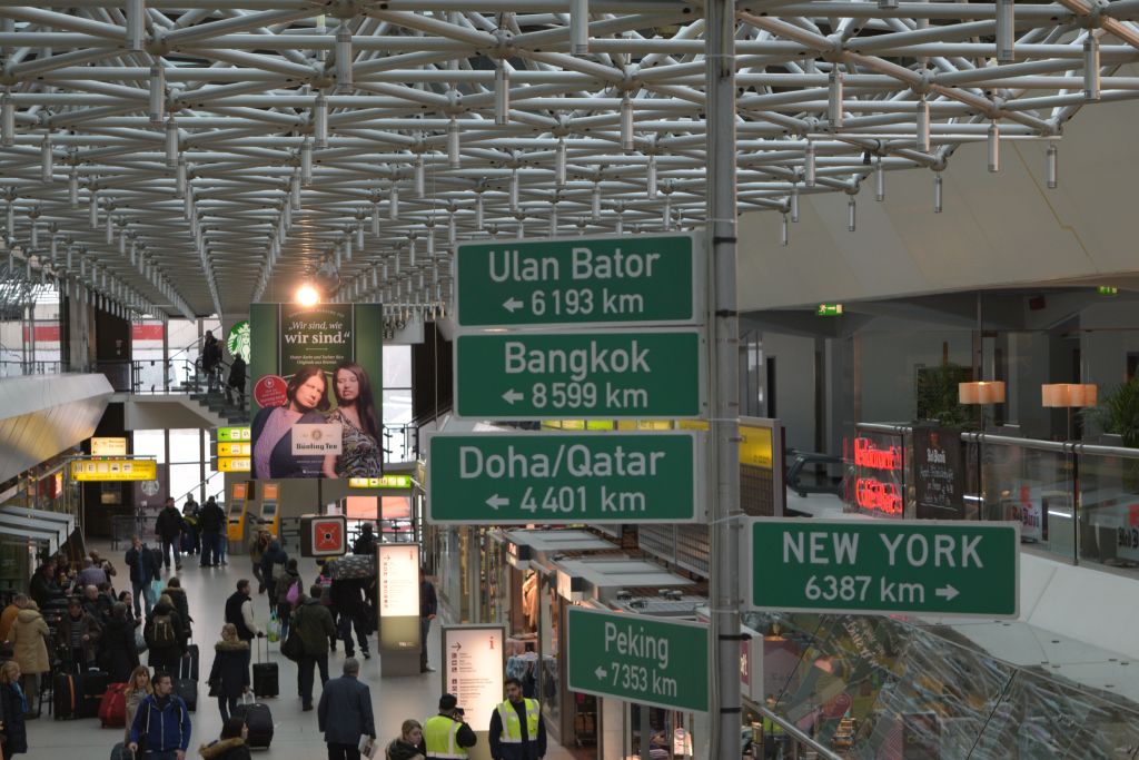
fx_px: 2610
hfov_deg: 24.6
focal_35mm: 82
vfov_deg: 16.6
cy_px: 380
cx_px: 570
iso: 450
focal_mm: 55
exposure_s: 1/100
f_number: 5.6
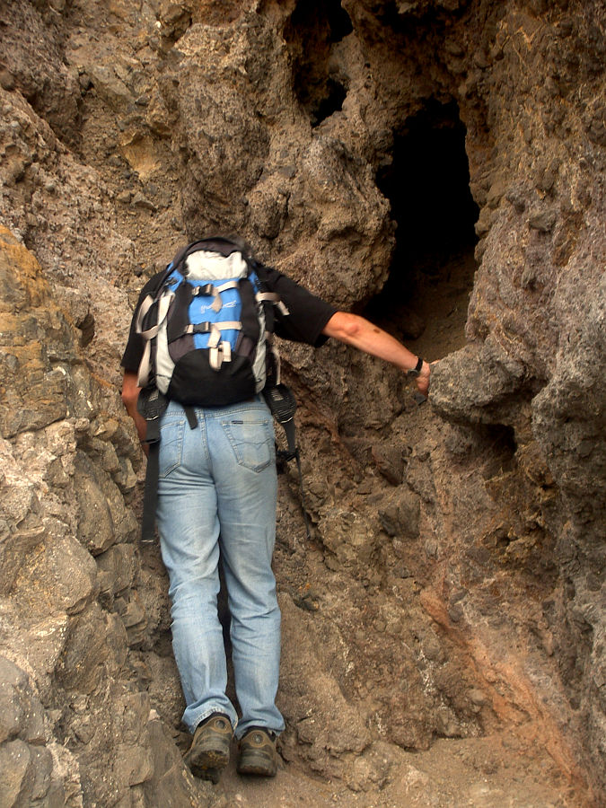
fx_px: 2077
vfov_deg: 22.0
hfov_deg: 16.6
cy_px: 404
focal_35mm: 89
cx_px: 303
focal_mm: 14.7
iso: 50
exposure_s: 1/30
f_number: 4.6
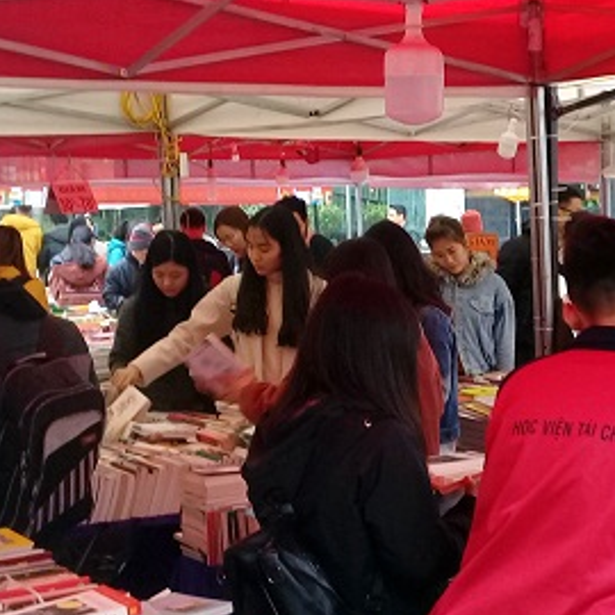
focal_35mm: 71
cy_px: 297
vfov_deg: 24.3
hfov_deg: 23.8
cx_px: 522
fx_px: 1427
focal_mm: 3.3
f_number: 2.2
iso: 80
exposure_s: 1/33
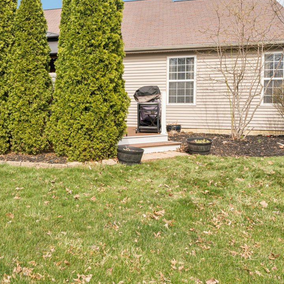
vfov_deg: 47.8
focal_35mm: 34
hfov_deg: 44.8
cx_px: 37
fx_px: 316
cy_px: 98
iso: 200
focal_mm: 14
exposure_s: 1/400
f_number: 8
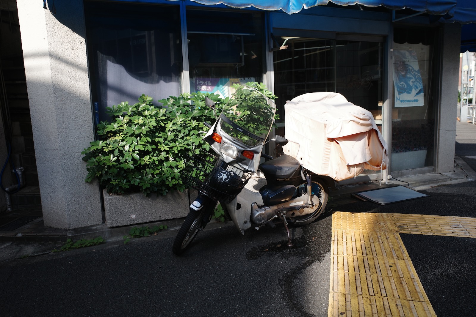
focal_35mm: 28
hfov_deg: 65.5
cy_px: 158
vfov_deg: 46.4
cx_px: 238
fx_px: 370
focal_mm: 18.3
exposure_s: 1/320
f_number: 5
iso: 200
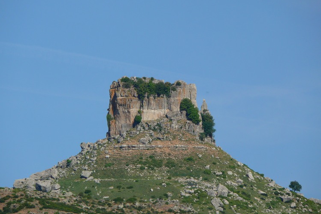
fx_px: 3906
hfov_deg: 4.7
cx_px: 160
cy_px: 98
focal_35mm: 438
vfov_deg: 3.1
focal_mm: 88.8
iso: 100
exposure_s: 1/250
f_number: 5
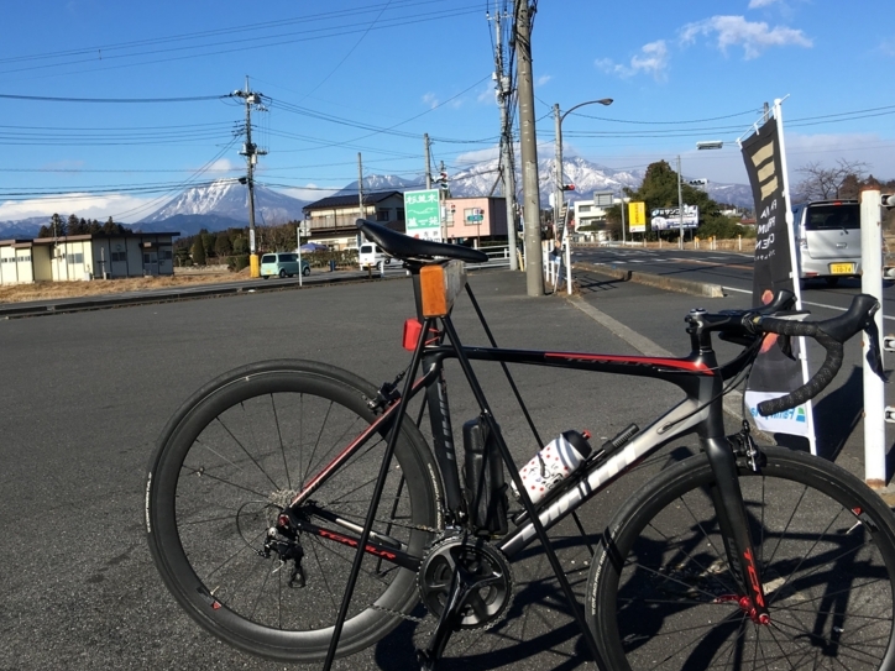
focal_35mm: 41
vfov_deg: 35.1
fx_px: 1060
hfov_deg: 45.4
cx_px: 331
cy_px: 334
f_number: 2.2
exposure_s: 1/1570
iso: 25
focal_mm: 4.15
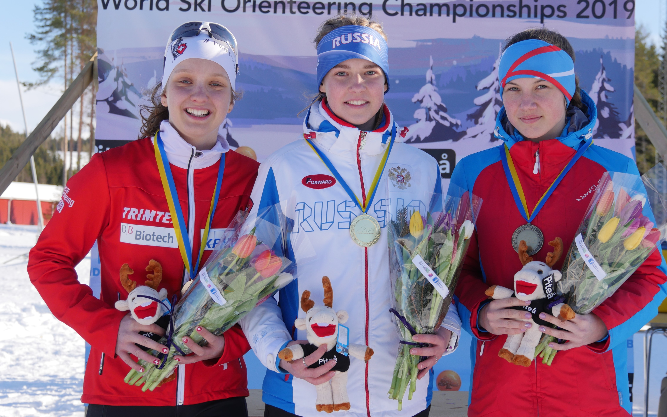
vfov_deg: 17.9
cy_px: 205
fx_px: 1327
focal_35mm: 73
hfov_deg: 28.2
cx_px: 336
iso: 200
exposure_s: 1/500
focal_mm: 34
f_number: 5
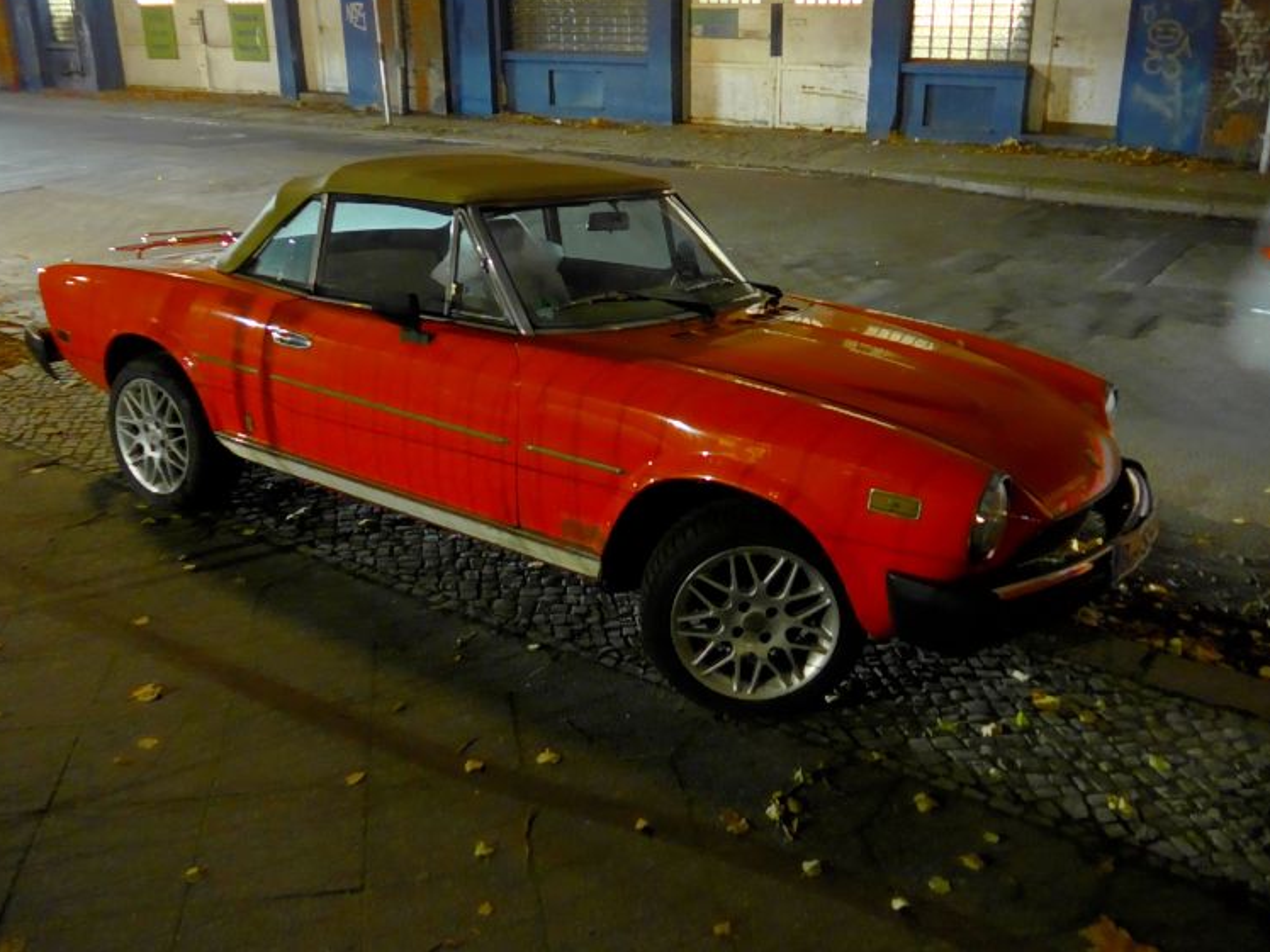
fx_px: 1137
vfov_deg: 45.4
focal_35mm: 31
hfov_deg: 58.3
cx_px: 643
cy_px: 458
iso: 800
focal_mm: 6
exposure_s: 1/5
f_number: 2
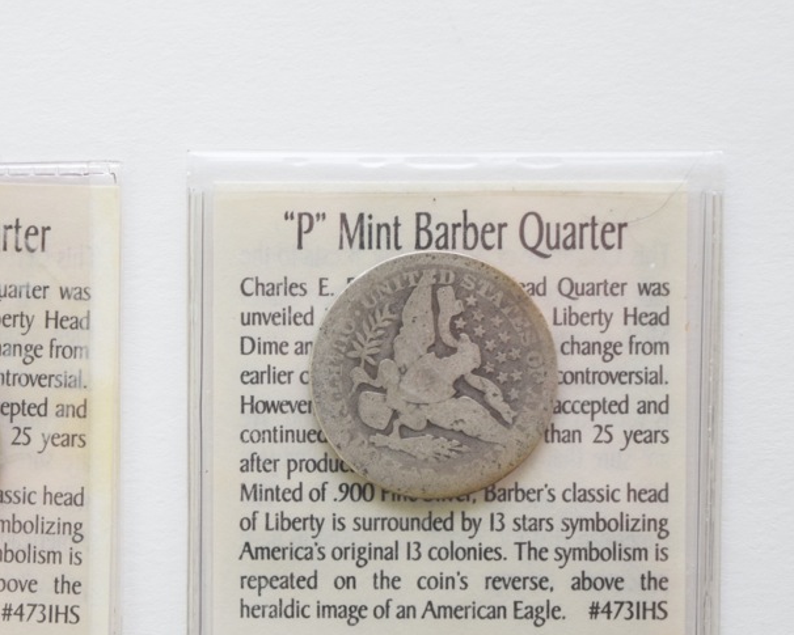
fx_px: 3003
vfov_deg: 12.1
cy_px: 392
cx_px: 172
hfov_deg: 15.0
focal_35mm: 128
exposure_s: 1/125
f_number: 5.6
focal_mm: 55
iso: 720
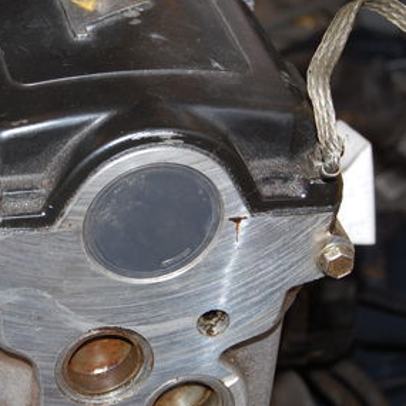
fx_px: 1711
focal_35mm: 129
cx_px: 73
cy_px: 194
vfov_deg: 13.5
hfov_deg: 13.5
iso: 400
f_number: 5.3
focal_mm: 45
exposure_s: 1/60
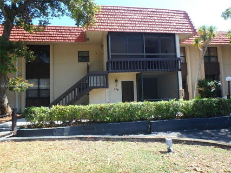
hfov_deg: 79.0
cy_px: 86
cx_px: 116
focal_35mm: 21
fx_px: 140
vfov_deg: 63.4
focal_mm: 3.7
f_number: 3.5
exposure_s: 1/320
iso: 125
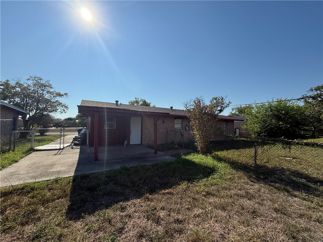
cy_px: 121
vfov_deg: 85.7
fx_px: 131
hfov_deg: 102.1
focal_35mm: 14
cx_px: 162
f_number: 2.2
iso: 50
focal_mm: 2.22
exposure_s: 1/3289
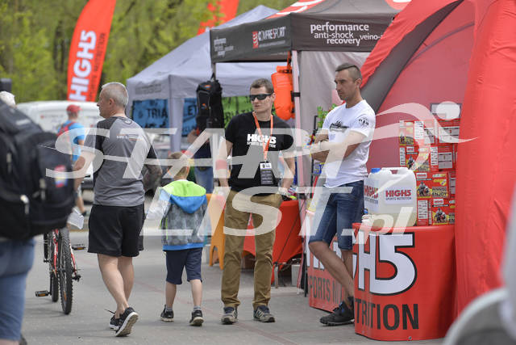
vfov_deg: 10.2
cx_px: 258
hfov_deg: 15.2
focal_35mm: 135
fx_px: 1935
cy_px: 172
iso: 200
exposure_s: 1/2000
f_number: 4
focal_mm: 135
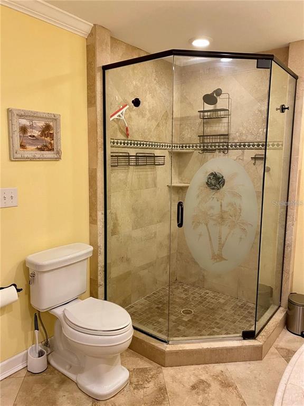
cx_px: 152
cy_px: 203
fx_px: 304
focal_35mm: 26
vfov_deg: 67.3
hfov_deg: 53.1
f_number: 1.8
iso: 200
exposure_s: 1/60
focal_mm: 4.25
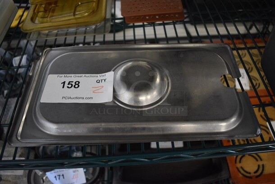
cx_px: 138
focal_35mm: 27
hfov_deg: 67.3
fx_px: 206
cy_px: 92
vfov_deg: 48.0
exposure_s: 1/125
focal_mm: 18
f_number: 3.5
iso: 1250
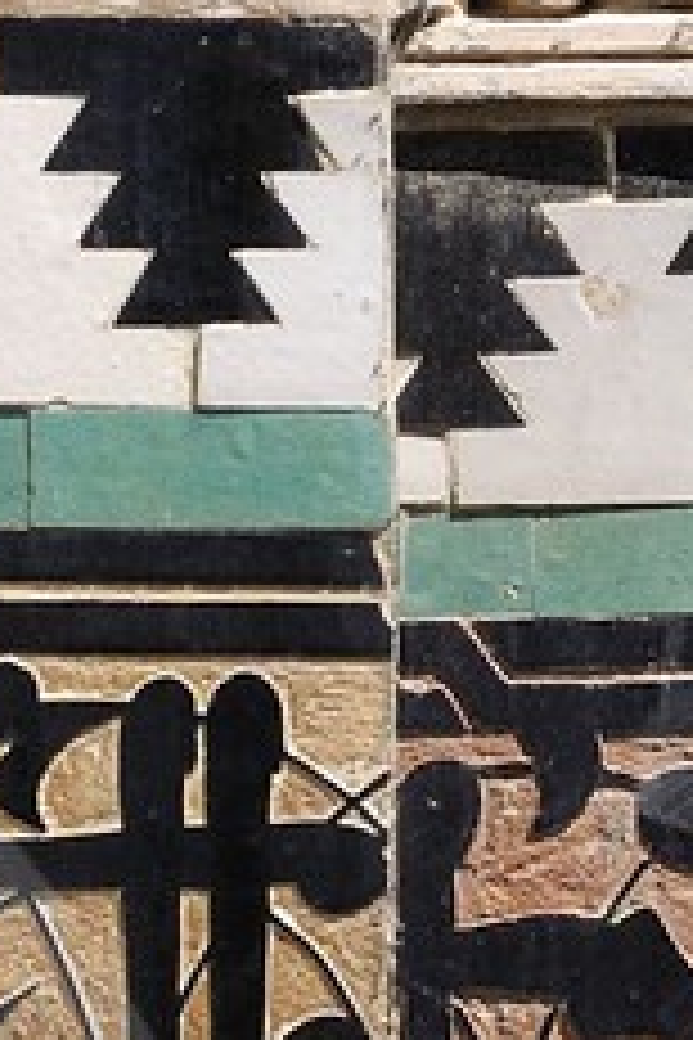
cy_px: 1738
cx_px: -1058
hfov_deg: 1.5
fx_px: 25985
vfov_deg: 2.3
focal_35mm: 900
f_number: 8
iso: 200
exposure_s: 1/320
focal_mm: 130
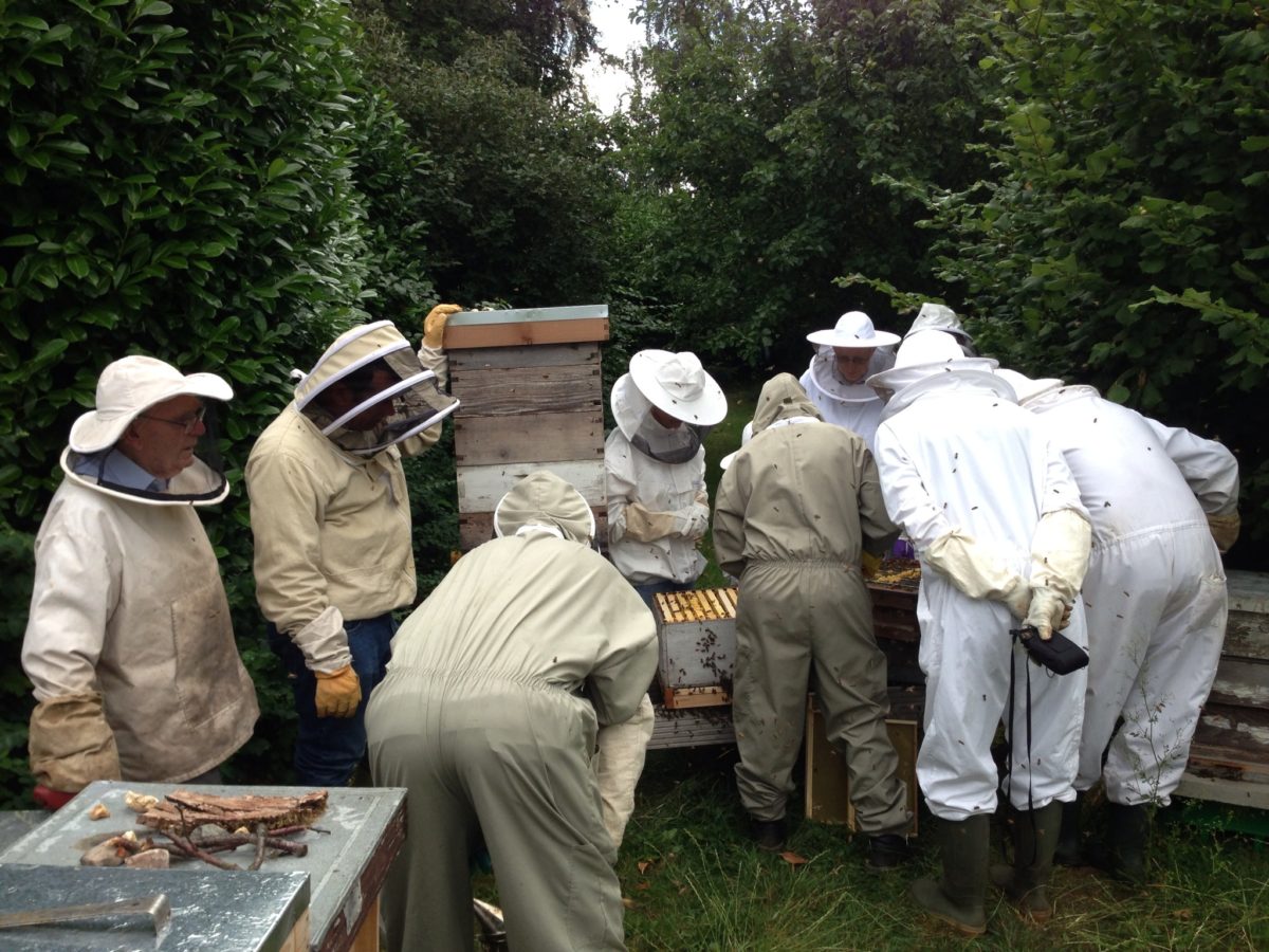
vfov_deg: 42.9
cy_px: 476
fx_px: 1210
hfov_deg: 55.4
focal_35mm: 33
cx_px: 634
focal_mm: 4.13
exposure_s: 1/559
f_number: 2.4
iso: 64
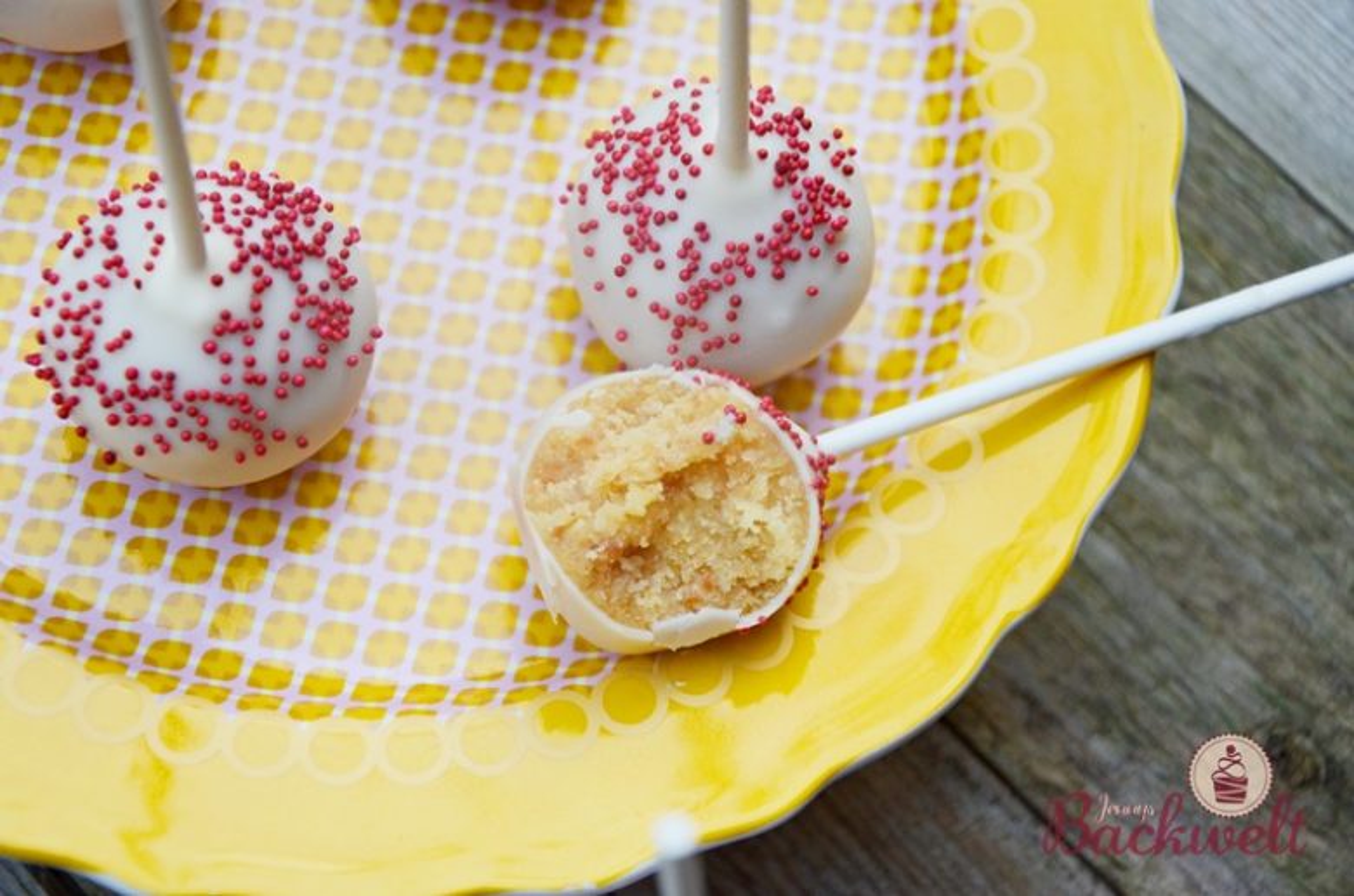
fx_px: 3489
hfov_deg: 22.0
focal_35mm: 93
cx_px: 677
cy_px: 448
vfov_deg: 14.6
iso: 800
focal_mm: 62
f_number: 5.3
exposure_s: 1/1250
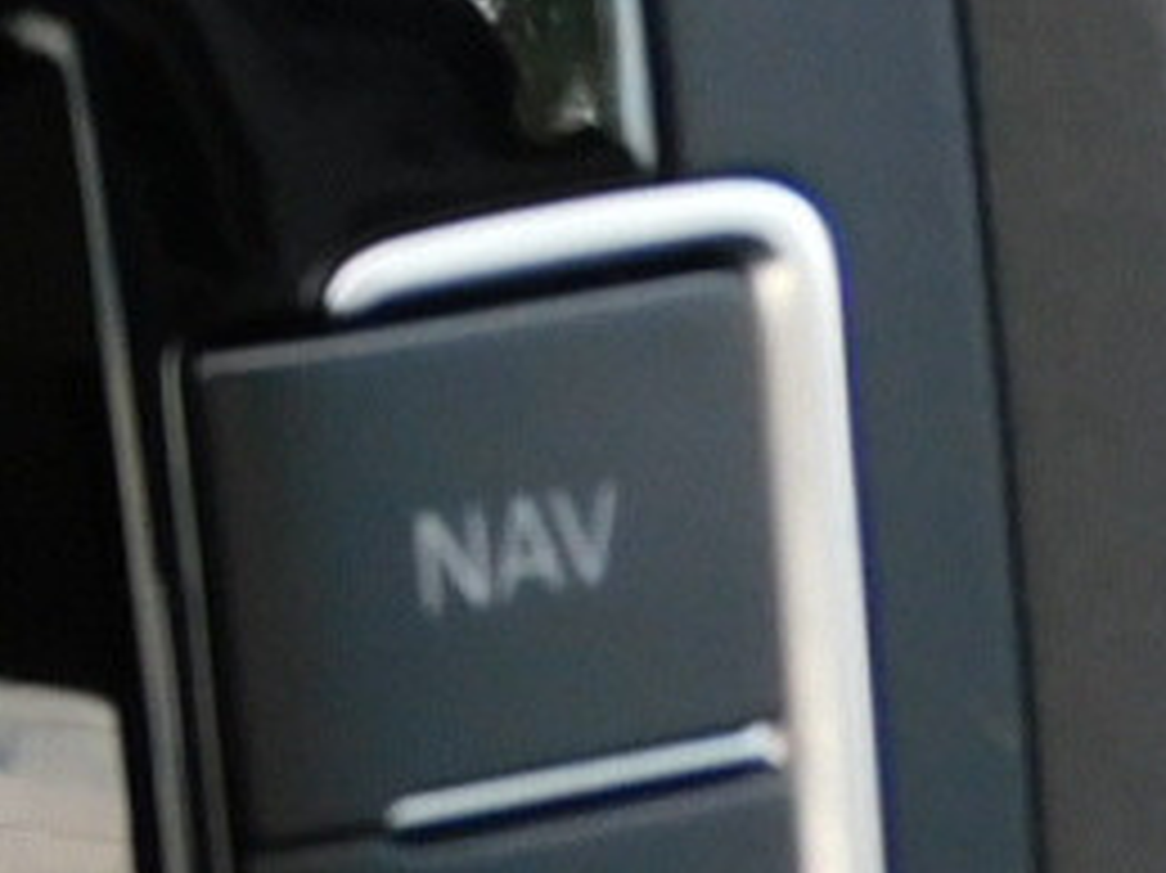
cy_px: -954
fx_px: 10403
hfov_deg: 6.0
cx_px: -2309
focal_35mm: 309
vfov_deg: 4.7
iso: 125
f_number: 4
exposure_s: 1/80
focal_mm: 9
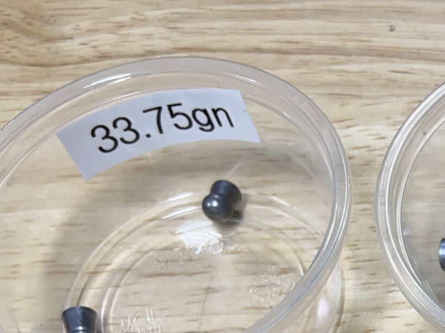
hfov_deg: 21.5
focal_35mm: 81
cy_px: 494
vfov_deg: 16.6
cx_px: 603
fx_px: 1041
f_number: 1.6
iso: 64
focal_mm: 5.1
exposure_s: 1/120
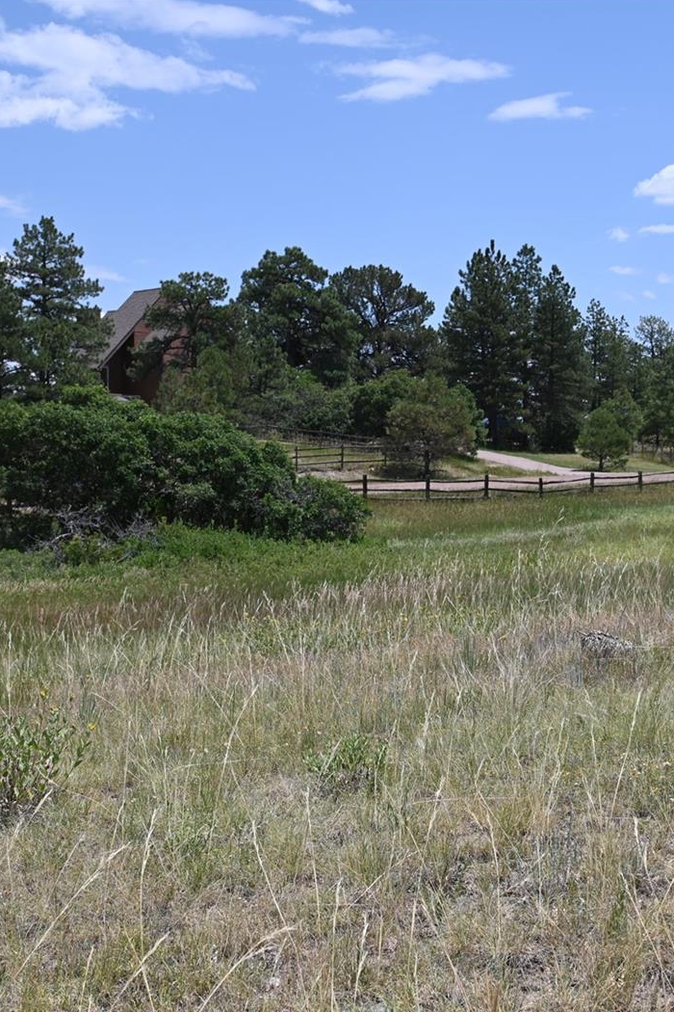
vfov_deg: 30.1
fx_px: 1881
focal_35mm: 67
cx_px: 465
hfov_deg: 20.2
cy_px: 506
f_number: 7.1
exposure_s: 1/400
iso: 100
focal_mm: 44
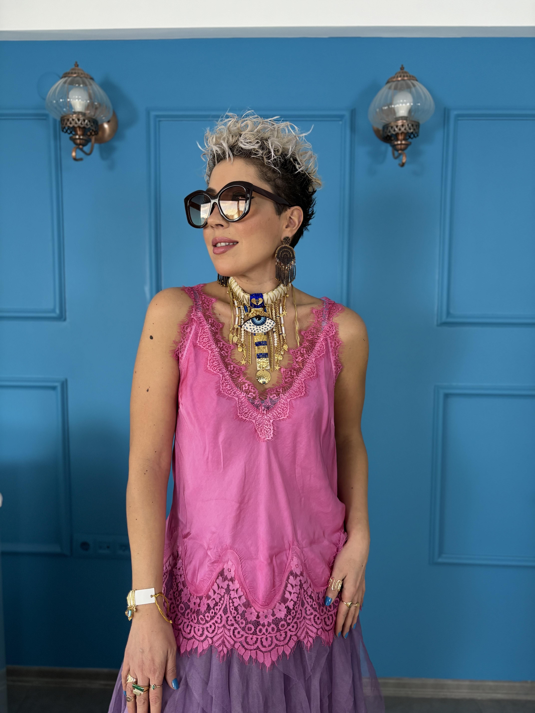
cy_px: 356
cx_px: 268
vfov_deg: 67.3
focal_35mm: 26
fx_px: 536
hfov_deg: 53.1
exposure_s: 1/59
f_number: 1.6
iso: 200
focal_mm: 5.96
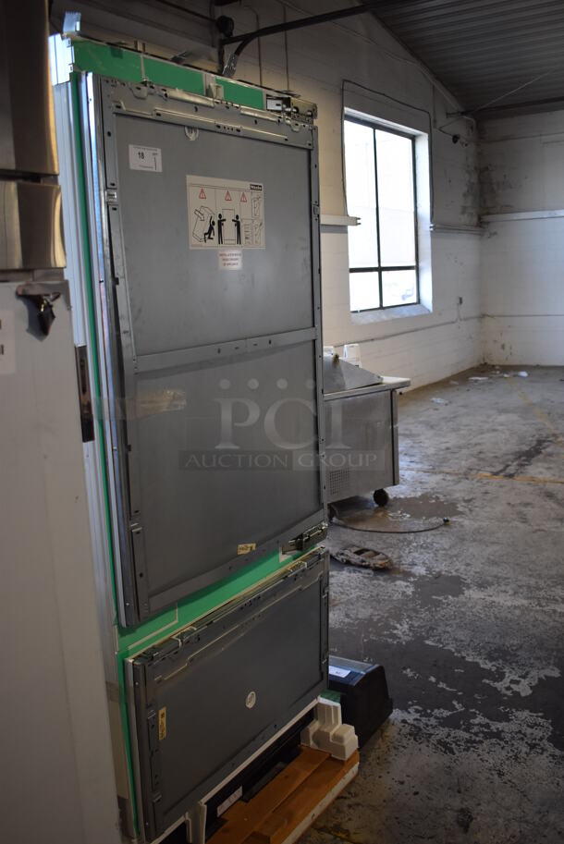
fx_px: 774
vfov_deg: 57.2
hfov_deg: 40.0
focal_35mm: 33
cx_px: 282
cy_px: 422
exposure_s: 1/160
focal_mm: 22
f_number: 3.8
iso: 800
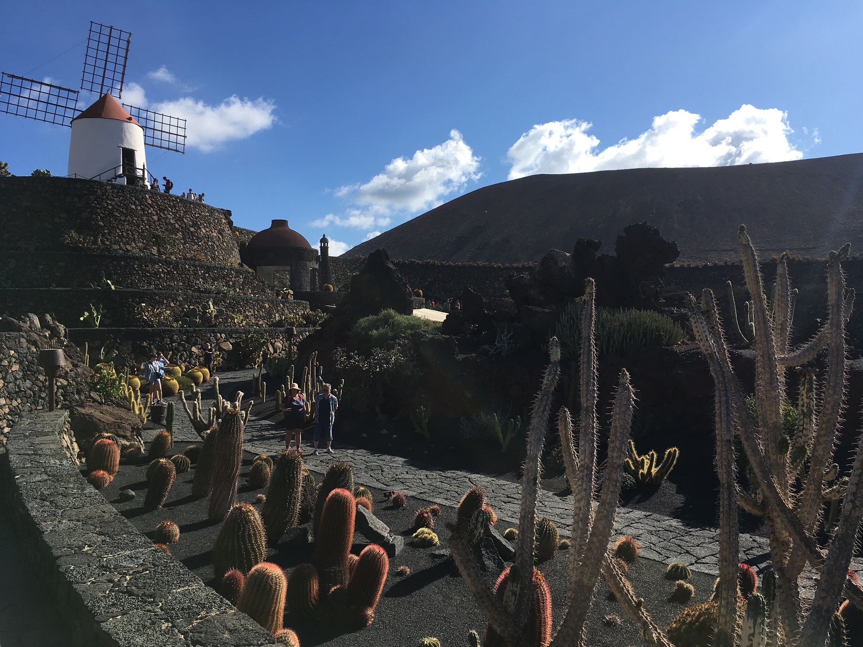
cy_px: 324
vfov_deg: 48.2
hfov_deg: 61.7
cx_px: 432
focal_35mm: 29
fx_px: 723
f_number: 2.2
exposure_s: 1/2024
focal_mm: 4.15
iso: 25
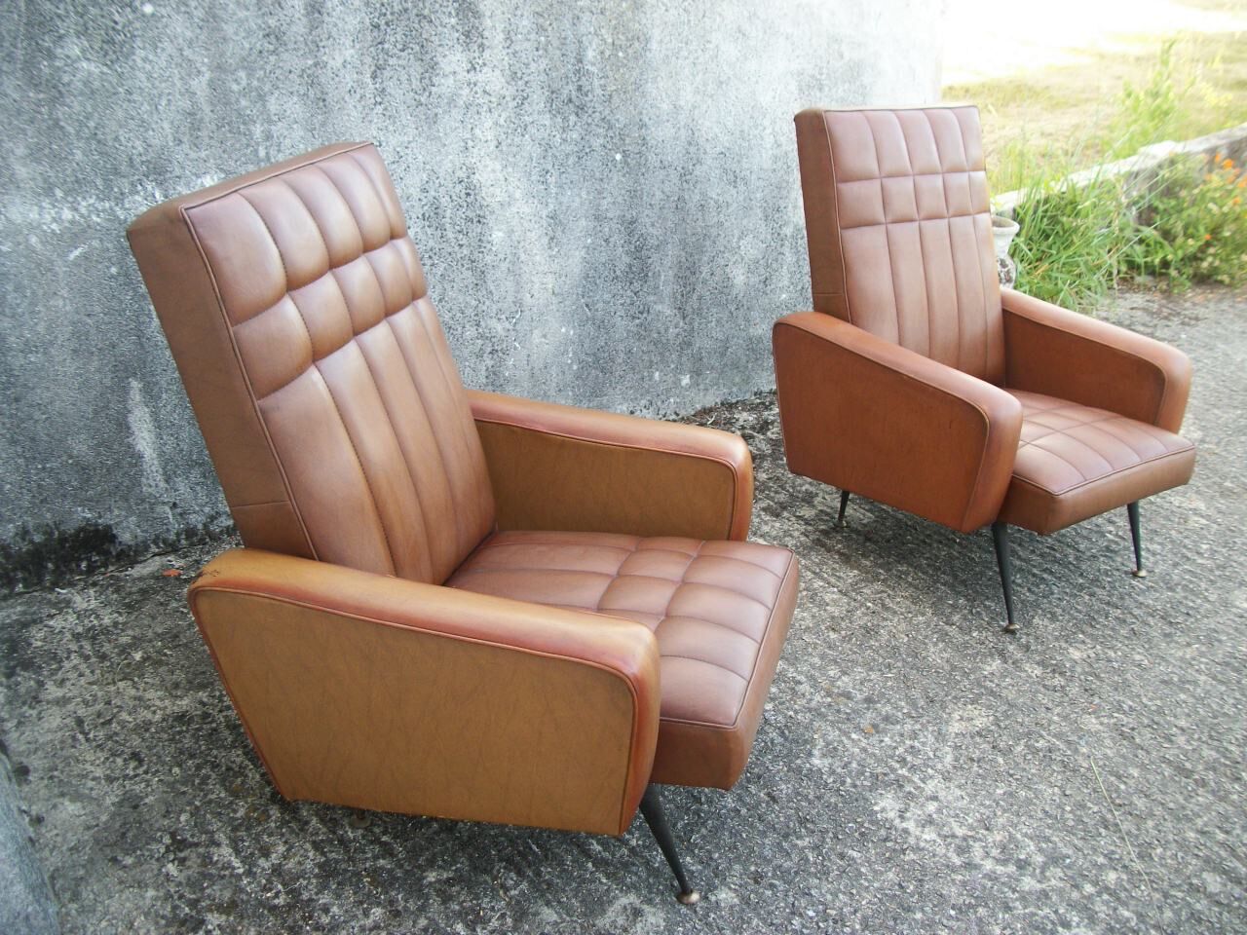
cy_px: 468
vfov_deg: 44.2
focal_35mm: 32
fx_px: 1153
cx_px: 624
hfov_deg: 56.8
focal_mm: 5.7
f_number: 2.9
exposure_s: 1/60
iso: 80
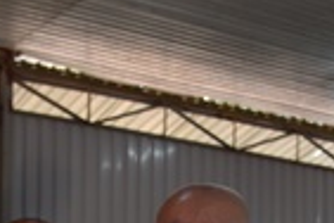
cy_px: 401
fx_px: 1030
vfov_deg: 11.5
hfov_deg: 18.4
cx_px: 166
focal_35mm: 111
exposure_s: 1/100
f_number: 5
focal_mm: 24
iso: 800
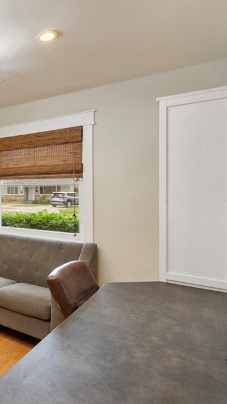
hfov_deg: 32.6
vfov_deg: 71.9
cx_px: -72
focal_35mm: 26
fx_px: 278
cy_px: 199
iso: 100
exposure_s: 6
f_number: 22
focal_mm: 16
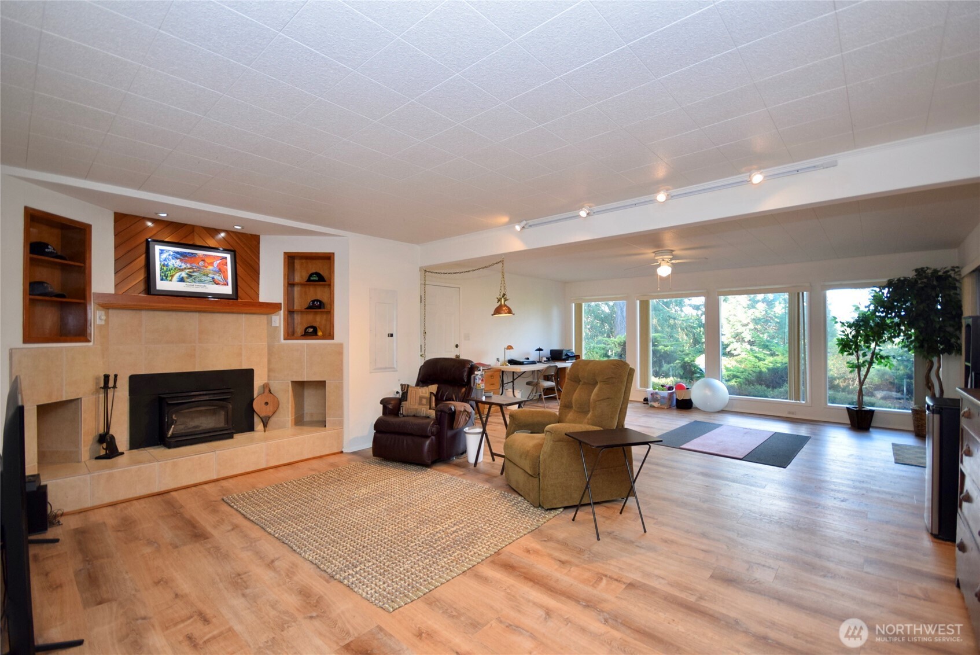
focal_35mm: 15
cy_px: 328
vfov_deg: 77.4
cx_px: 490
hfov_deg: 100.4
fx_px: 409
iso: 500
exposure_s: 1/60
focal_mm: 10
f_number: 4
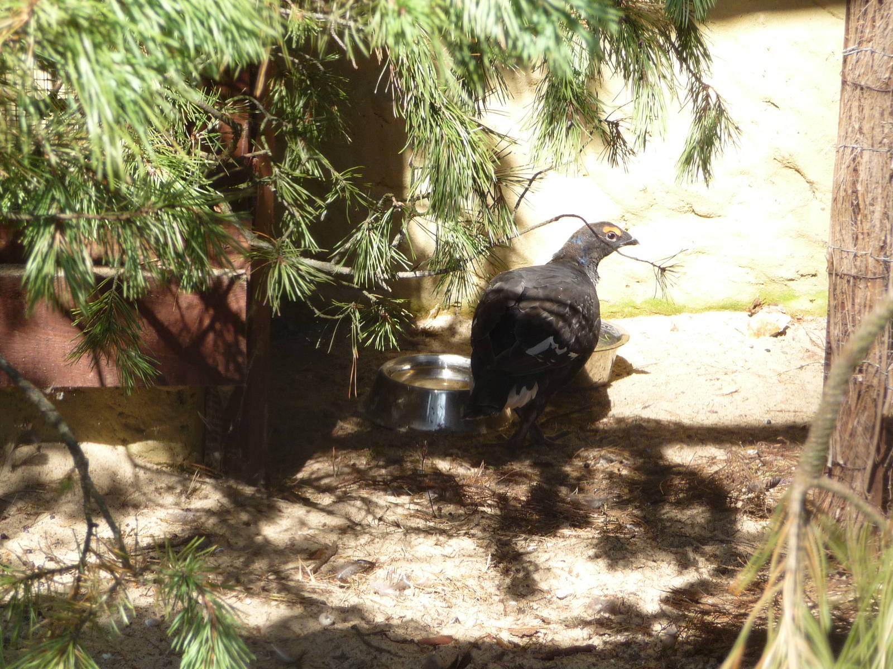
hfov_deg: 15.9
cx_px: 446
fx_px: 3199
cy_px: 334
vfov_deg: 12.0
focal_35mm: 124
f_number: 4.7
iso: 100
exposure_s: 1/125
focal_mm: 19.1
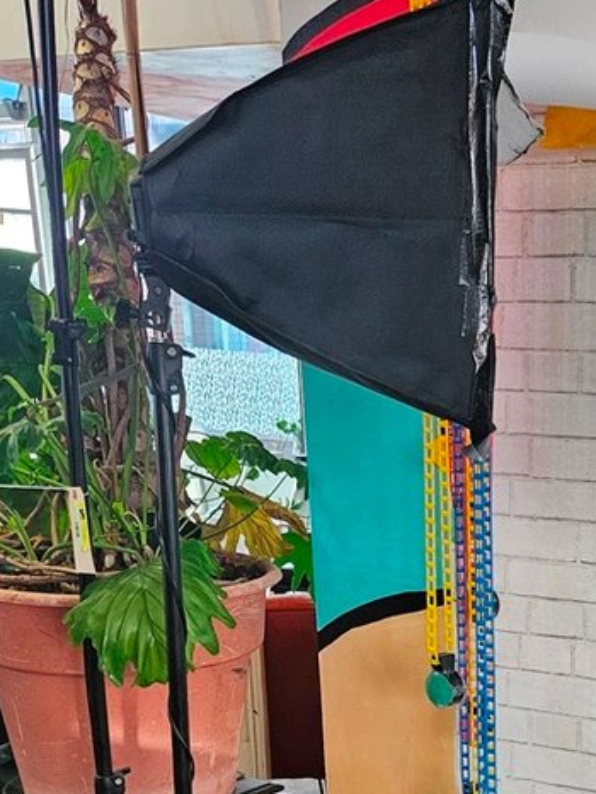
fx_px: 1284
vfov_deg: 31.7
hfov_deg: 24.3
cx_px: 668
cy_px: 793
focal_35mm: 56
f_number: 1.8
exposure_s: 1/120
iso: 500
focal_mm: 5.4
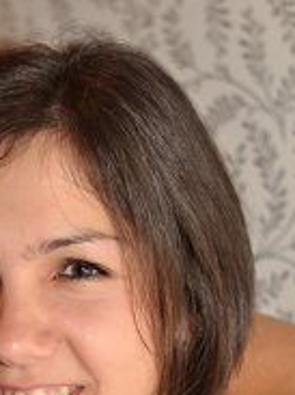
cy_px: 419
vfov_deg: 12.6
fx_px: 1752
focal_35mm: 154
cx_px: 85
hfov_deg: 9.6
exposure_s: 1/200
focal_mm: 50
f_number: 2.8
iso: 800
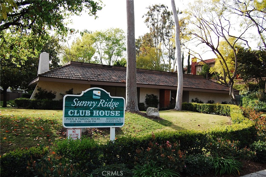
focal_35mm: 33
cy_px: 88
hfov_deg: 57.3
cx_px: 133
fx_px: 243
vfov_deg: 39.8
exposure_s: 1/640
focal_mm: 22
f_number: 5
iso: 400
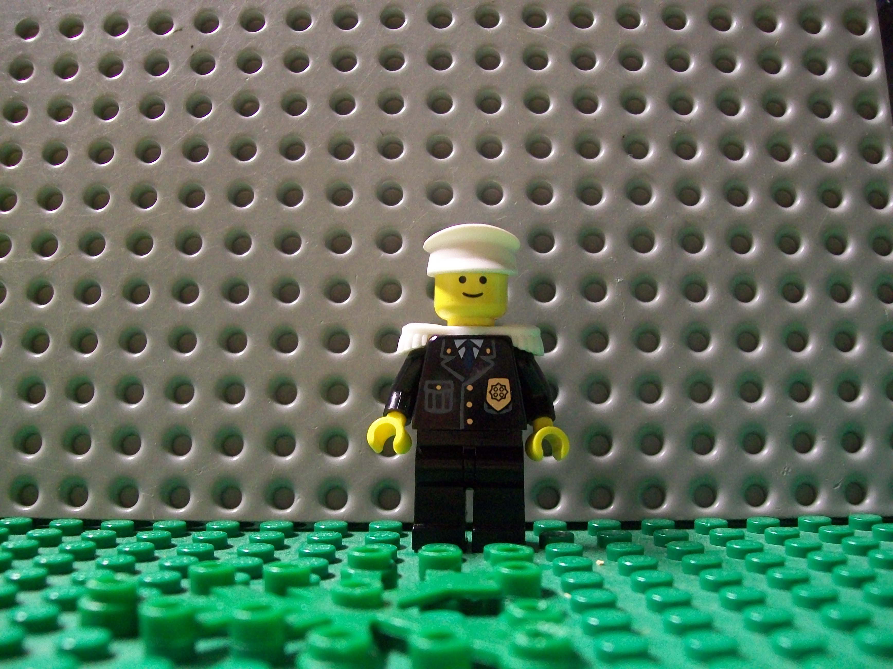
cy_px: 334
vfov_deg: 39.7
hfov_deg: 51.4
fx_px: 929
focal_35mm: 36
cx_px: 446
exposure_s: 1/8
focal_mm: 6
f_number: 2.7
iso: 200
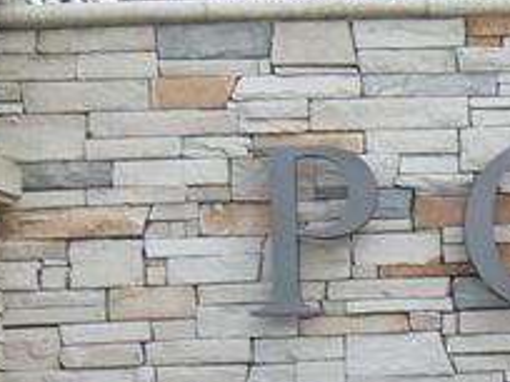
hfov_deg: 5.7
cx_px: 965
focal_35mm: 341
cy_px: 382
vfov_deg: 4.4
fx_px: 5024
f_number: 5
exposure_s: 1/125
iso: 80
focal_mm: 11.4
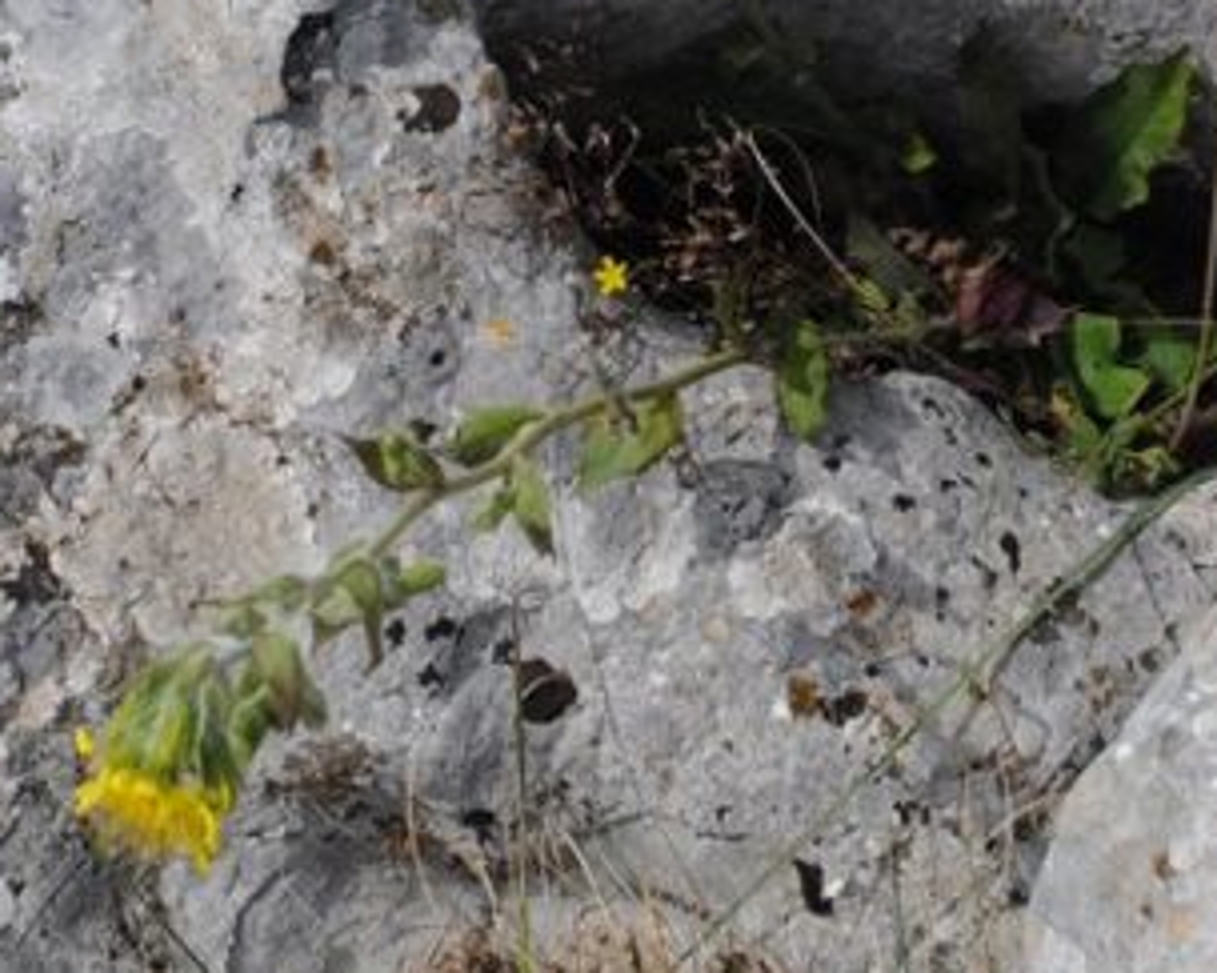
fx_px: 4141
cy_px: -2
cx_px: 432
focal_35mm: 115
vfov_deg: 13.2
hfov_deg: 16.7
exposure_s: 1/400
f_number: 8
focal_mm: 26
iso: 100
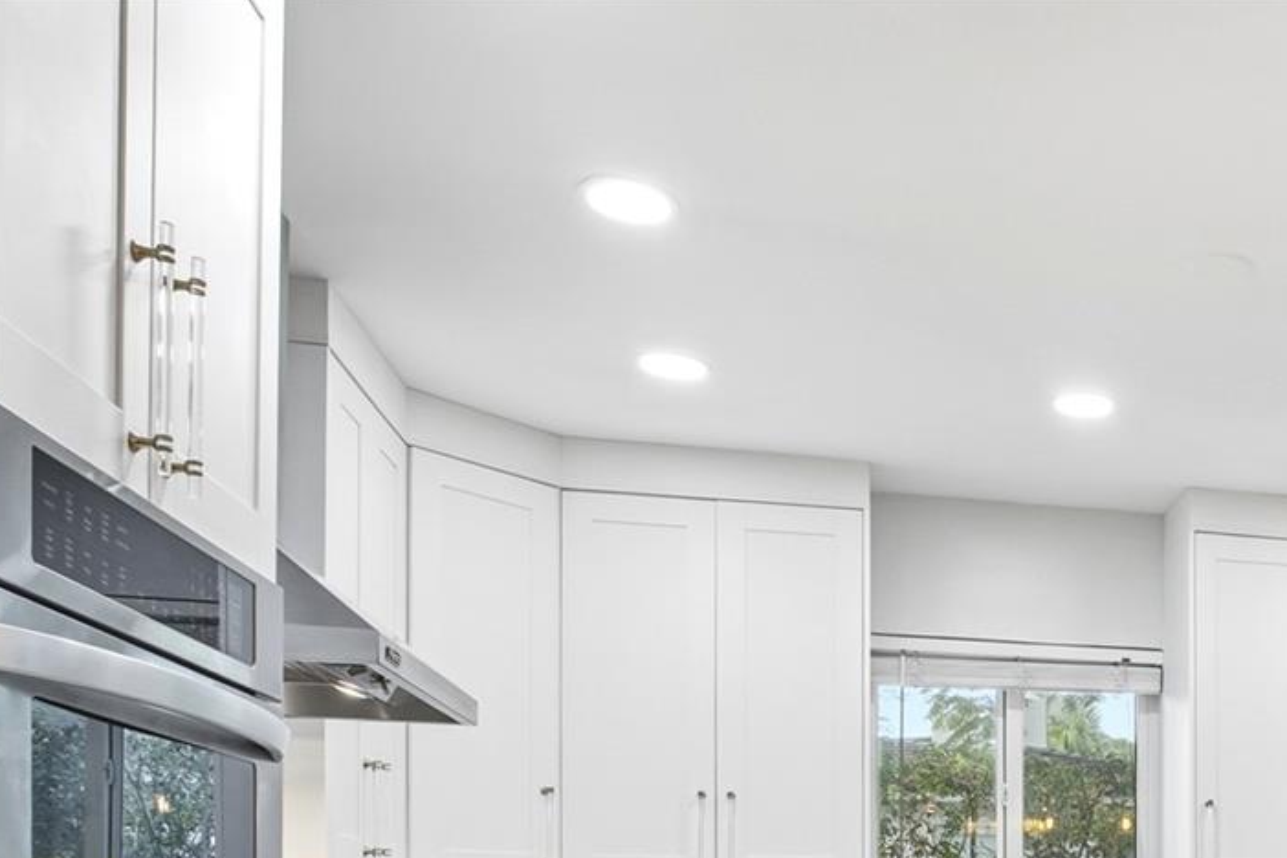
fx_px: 1466
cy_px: 970
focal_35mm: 41
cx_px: 1296
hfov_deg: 41.1
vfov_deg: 29.1
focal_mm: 12
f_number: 8
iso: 400
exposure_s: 1/100
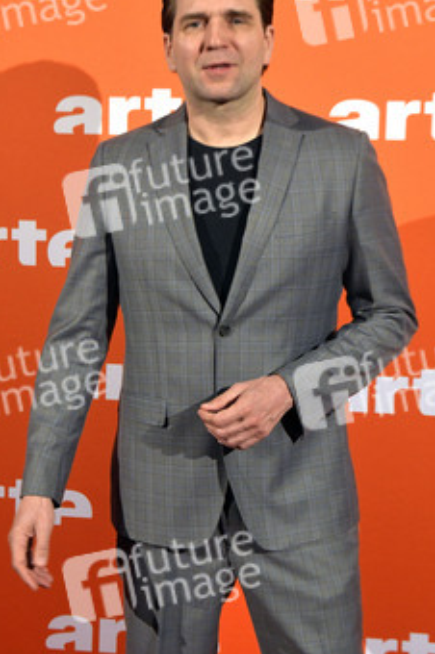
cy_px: 289
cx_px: 218
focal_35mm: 53
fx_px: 963
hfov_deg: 25.5
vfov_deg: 37.5
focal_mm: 45
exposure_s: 1/160
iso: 2000
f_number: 5.6
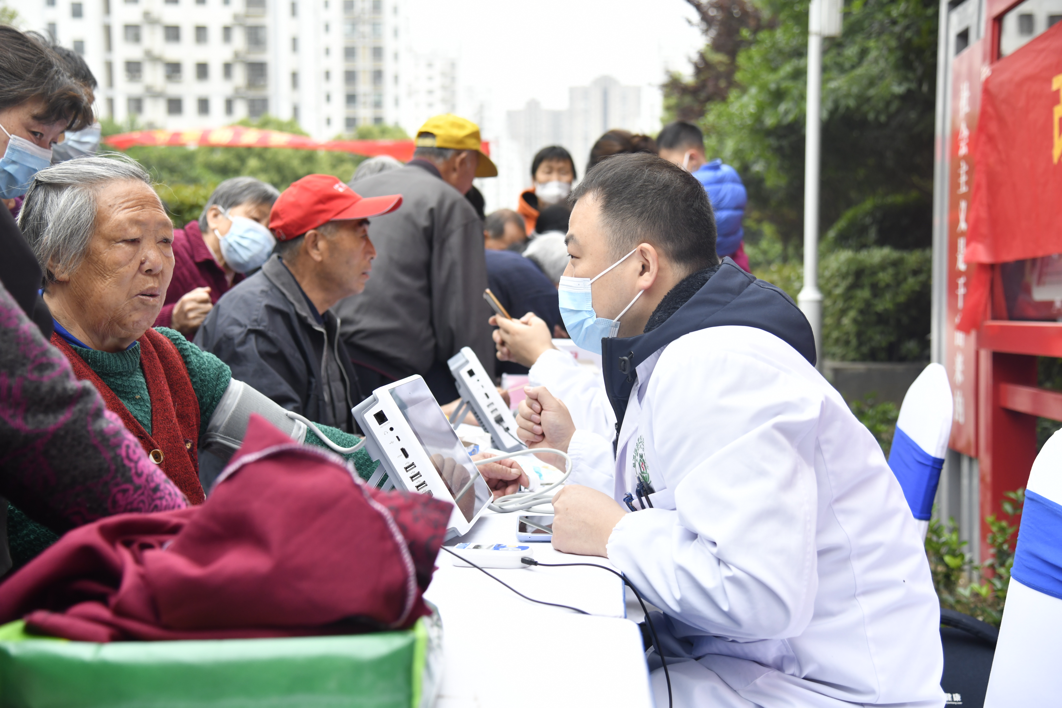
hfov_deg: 41.1
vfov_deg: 28.1
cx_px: 531
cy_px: 354
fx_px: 1416
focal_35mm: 48
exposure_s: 1/500
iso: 640
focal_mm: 48
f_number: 4
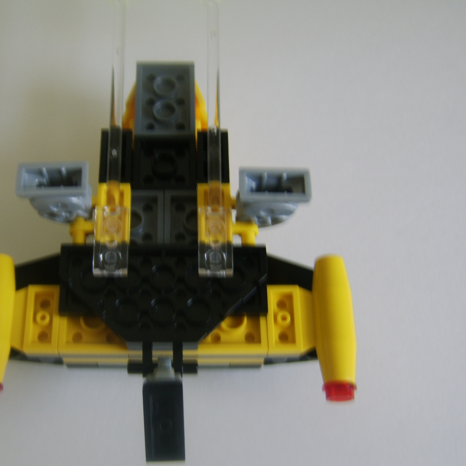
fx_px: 564
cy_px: 233
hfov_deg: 44.5
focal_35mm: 37
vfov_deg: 44.9
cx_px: 173
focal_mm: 8.13
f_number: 2.7
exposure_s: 1/21
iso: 71
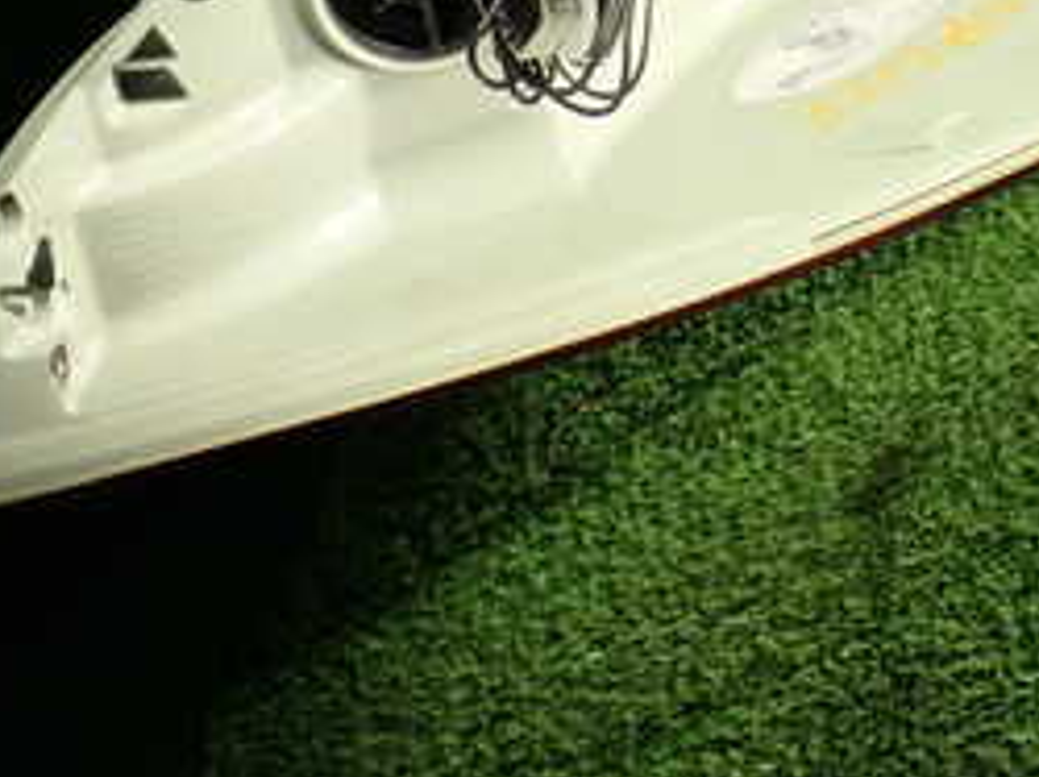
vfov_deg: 9.8
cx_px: 794
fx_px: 4468
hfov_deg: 13.2
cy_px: -50
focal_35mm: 149
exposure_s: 1/640
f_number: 3.6
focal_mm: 11.09
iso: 100
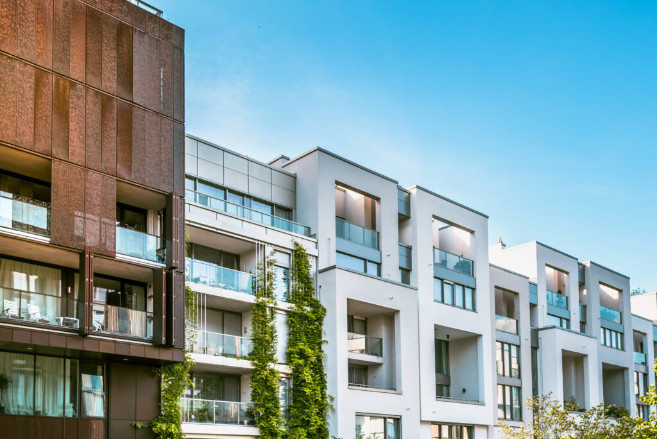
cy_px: 220
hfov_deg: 73.7
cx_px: 328
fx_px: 438
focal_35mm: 24
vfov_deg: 53.2
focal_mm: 24
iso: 100
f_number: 8
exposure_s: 1/80
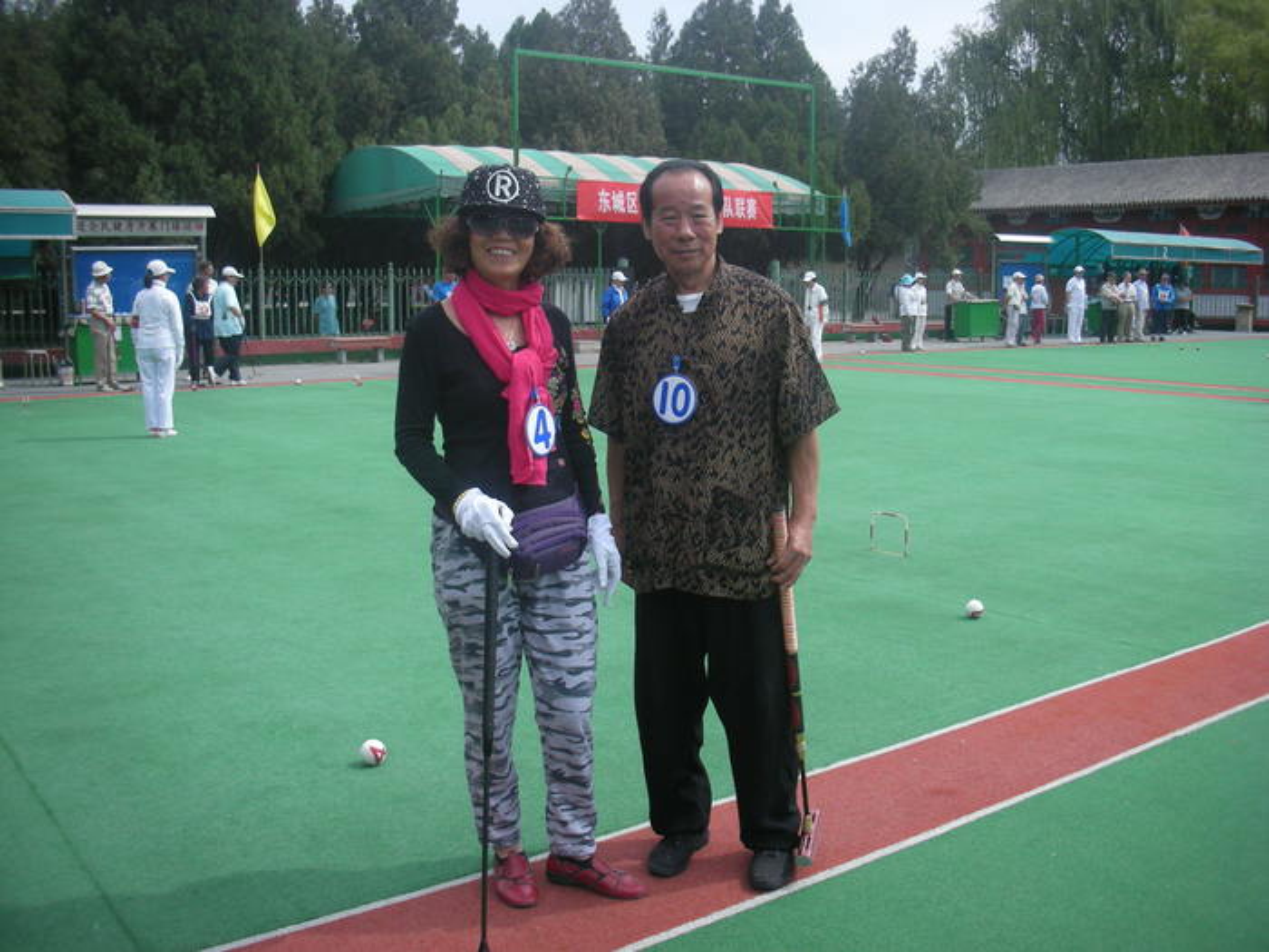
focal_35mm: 35
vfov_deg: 40.7
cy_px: 476
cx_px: 634
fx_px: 1283
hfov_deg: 52.6
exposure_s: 1/124
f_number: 7.9
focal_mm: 5.8
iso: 60
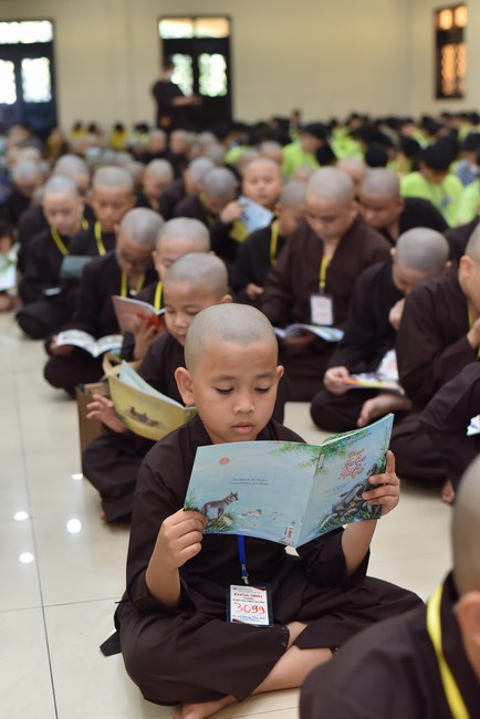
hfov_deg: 27.0
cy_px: 360
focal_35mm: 50
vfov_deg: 39.6
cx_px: 240
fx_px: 999
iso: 1000
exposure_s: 1/125
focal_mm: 50
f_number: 3.2
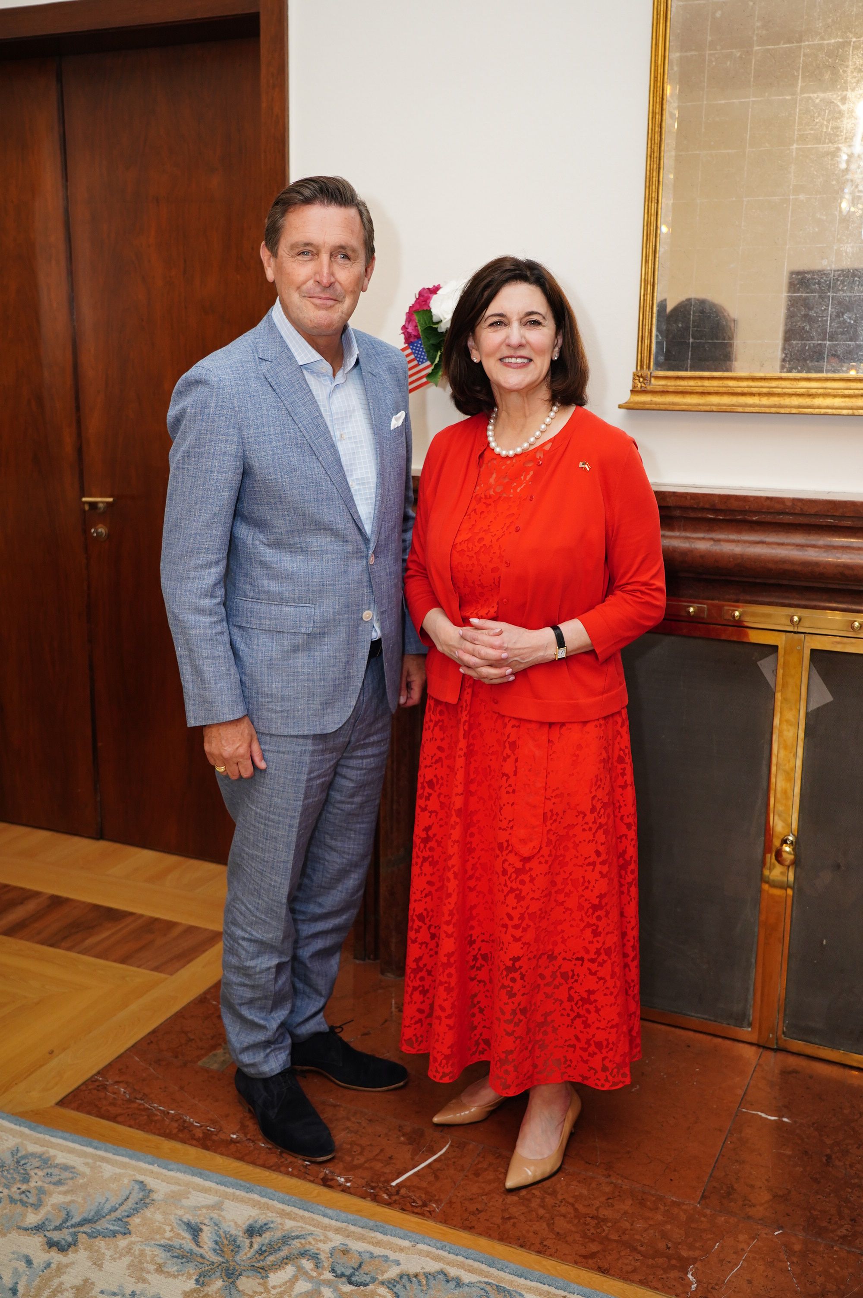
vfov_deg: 54.5
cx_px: 432
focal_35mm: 35
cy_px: 649
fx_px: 1261
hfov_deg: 37.8
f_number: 4.5
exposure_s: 1/125
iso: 1000
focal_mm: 35
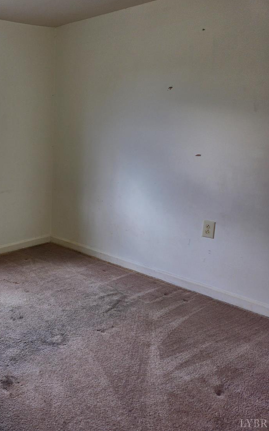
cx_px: -18
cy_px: 213
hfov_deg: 33.9
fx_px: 387
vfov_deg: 58.1
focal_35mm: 33
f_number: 1.8
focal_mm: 5.4
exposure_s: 1/79.9
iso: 32
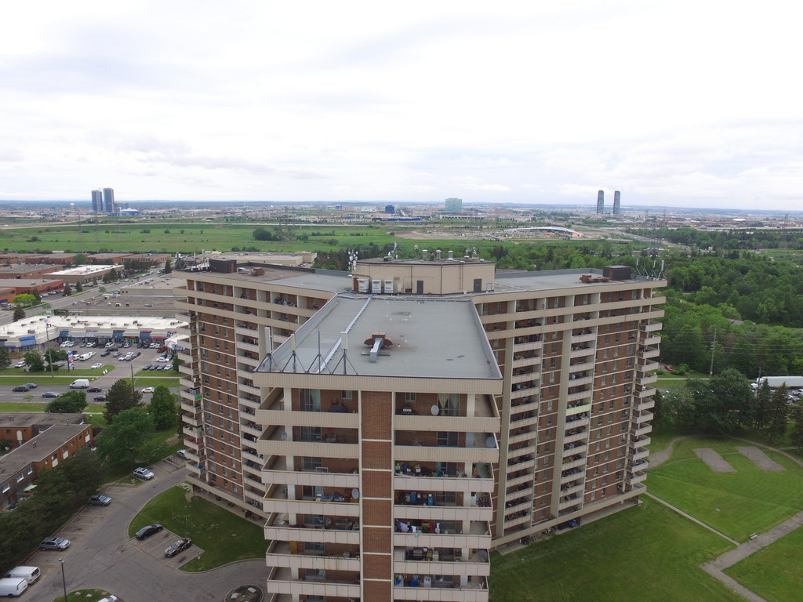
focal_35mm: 20
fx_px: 464
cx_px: 402
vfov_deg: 66.0
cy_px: 301
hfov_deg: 81.7
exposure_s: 1/303
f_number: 2.8
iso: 100
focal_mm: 3.61
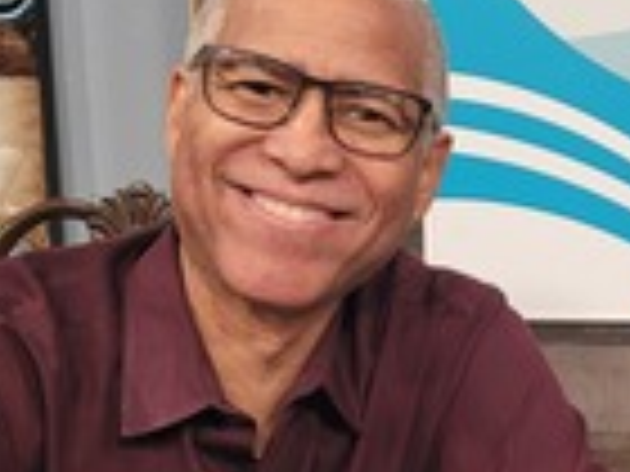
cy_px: 441
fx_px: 1802
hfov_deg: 18.8
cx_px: 740
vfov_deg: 14.8
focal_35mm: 99
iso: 160
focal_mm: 5.4
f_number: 1.8
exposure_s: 1/120
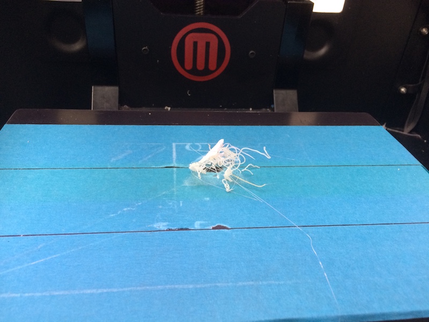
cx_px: 214
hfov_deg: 61.7
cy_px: 161
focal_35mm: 29
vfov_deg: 48.2
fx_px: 359
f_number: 2.2
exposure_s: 1/33
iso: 160
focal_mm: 4.15
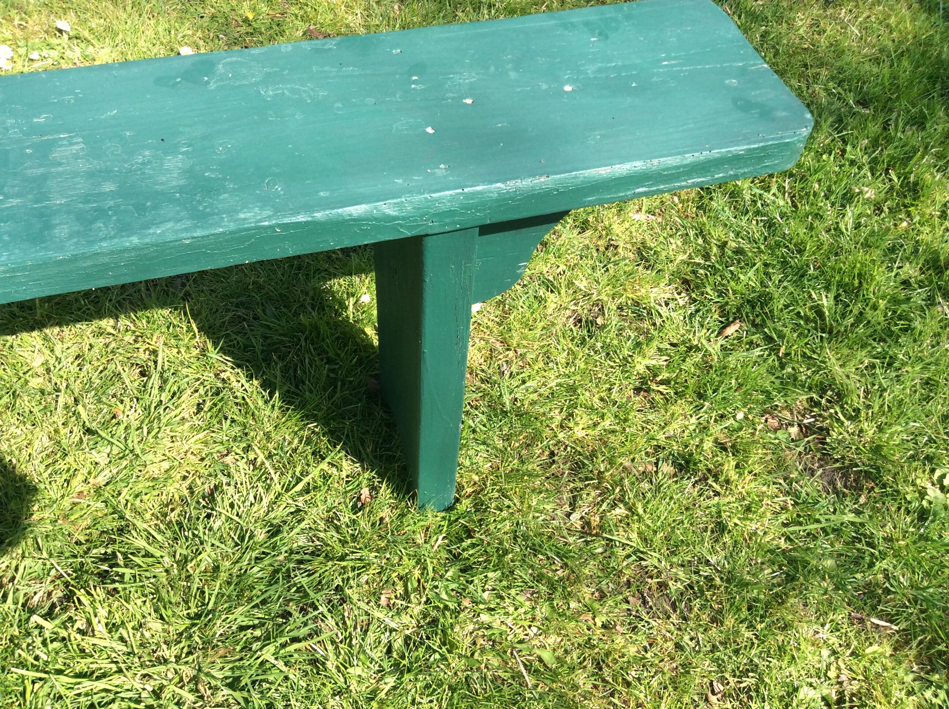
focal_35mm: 32
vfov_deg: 44.1
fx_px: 876
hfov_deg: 56.9
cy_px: 354
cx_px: 474
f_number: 2.4
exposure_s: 1/457
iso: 32
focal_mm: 3.3
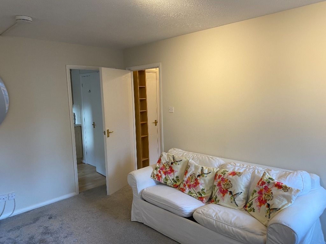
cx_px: 163
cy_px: 122
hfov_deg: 67.3
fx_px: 245
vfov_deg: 53.1
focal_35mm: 26
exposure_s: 1/50
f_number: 1.8
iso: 80
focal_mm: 4.25
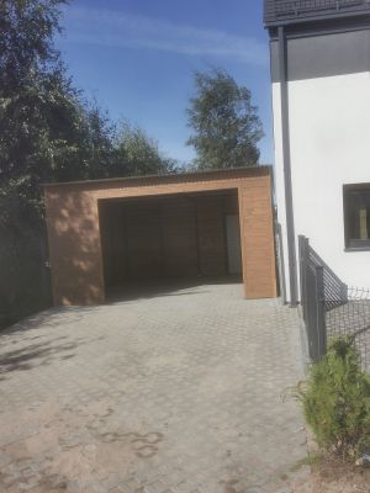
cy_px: 246
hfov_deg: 44.2
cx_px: 185
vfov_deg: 56.8
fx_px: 456
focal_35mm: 32
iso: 50
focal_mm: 5.56
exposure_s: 1/3906
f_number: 1.6
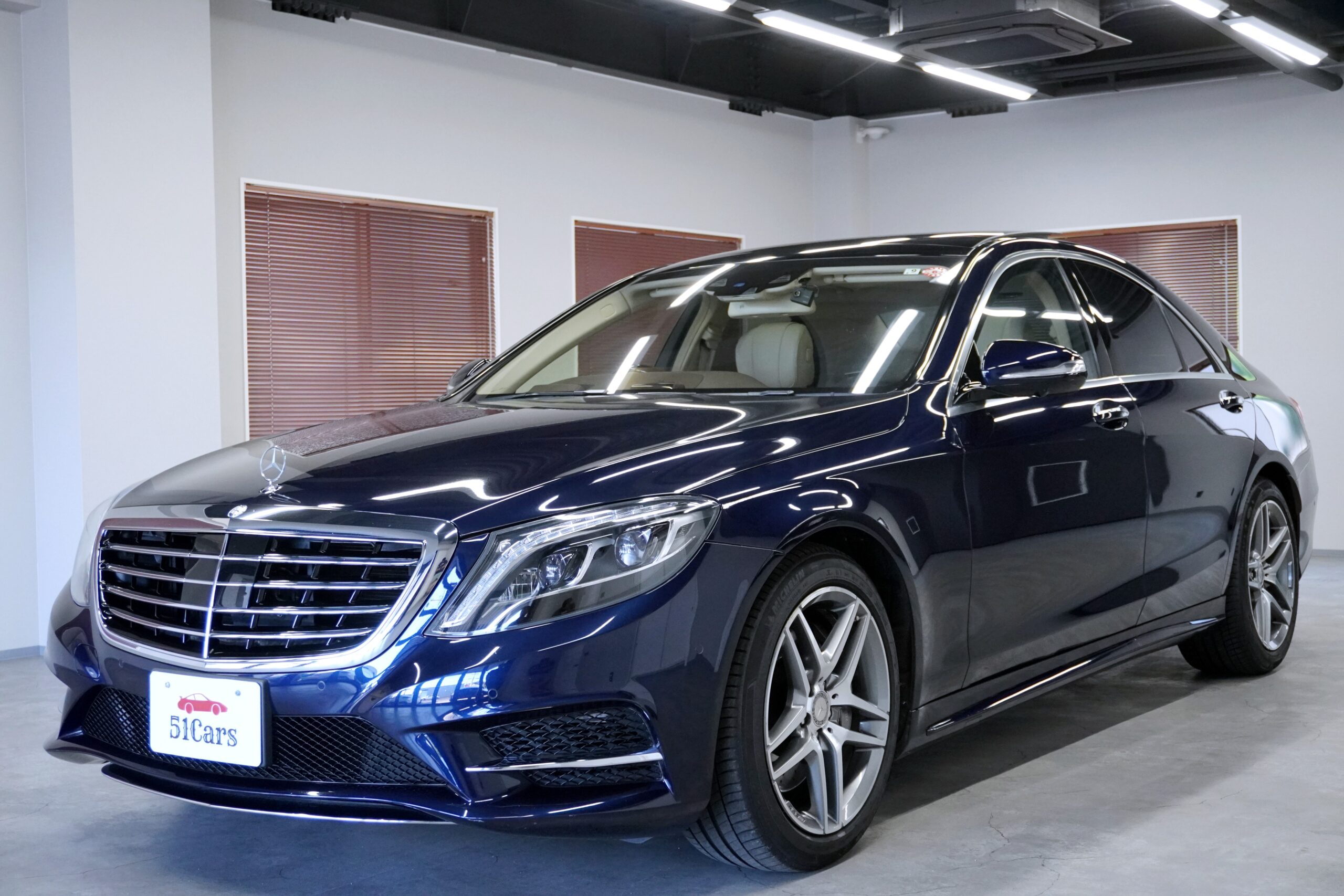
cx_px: 672
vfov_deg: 28.9
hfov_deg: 42.3
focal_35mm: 46
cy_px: 448
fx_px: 1736
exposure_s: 1/160
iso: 2000
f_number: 5
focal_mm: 31
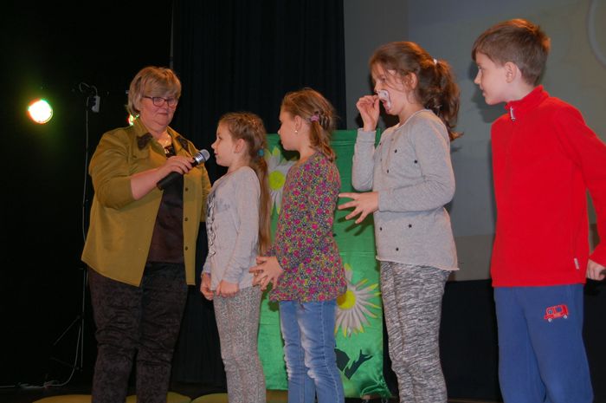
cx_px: 303
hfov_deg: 38.9
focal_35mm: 51
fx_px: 857
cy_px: 202
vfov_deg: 26.4
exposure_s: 1/60
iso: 400
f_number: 4.5
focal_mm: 34
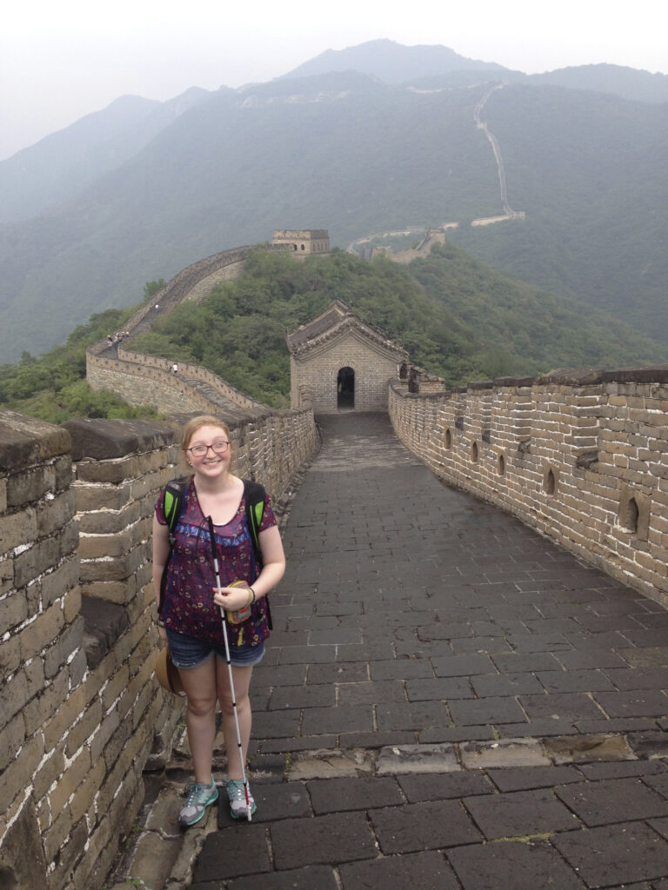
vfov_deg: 55.4
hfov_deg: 42.9
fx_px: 849
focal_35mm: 33
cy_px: 445
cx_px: 334
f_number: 2.4
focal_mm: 4.12
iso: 50
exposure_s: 1/401
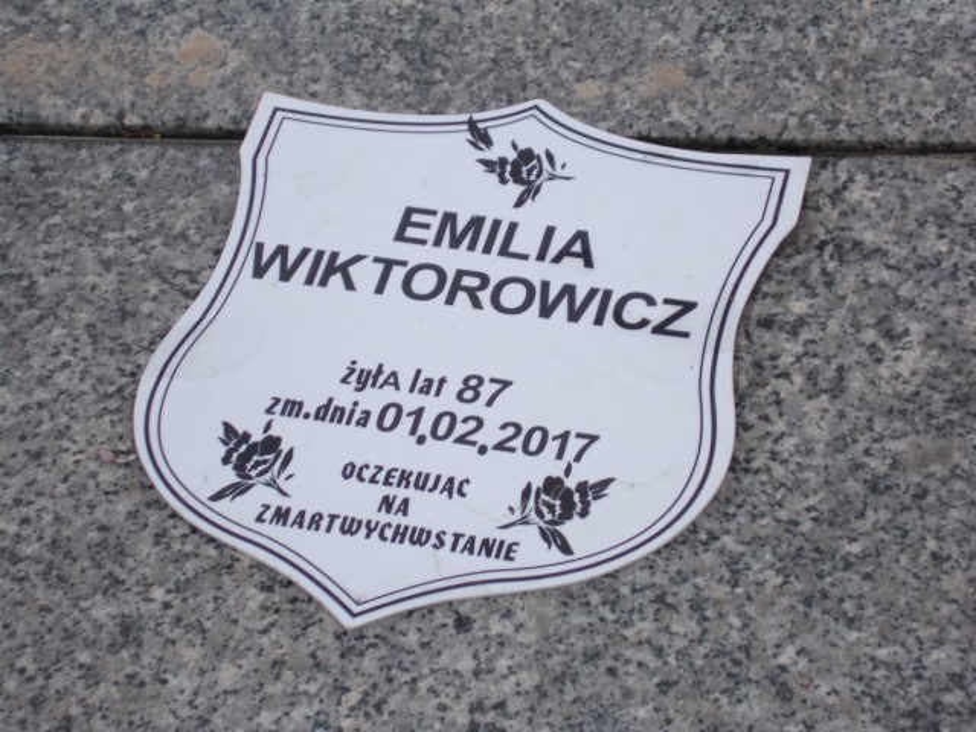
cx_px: 488
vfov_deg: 14.9
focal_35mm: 99
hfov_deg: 19.8
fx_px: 2791
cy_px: 366
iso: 180
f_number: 5.5
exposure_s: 1/500
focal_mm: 17.6
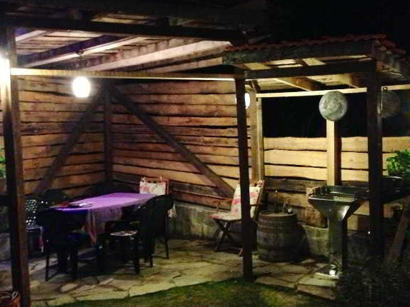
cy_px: 144
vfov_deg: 31.5
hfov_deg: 41.2
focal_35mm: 46
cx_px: 227
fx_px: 545
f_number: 2.4
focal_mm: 4.13
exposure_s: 1/15
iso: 800
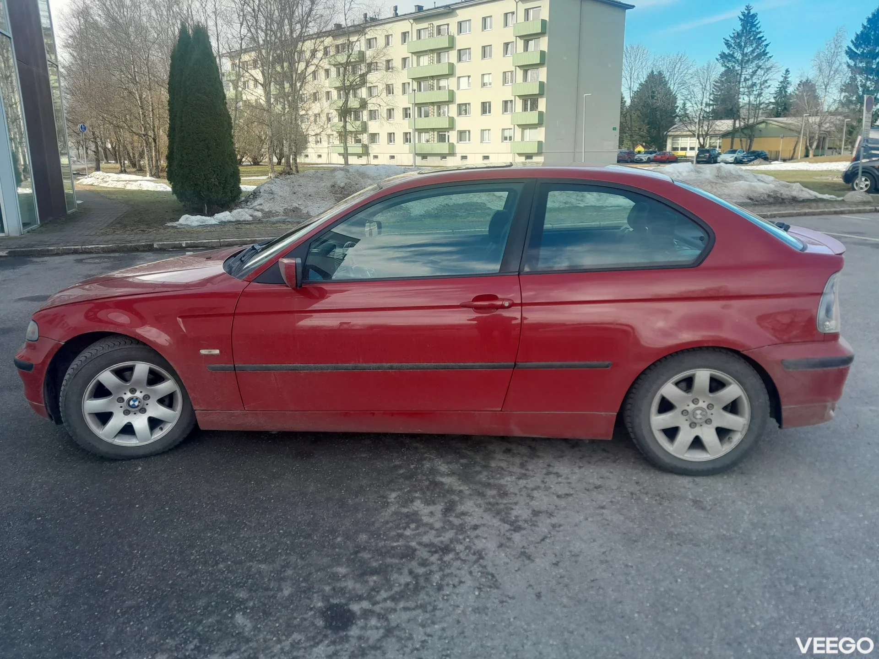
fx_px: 686
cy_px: 330
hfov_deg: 65.3
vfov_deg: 51.4
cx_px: 440
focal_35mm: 27
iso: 40
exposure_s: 1/100
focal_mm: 4
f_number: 1.8
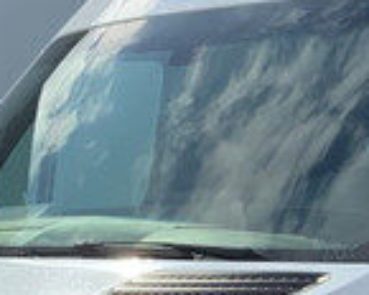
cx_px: 310
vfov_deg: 11.9
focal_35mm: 125
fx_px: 1365
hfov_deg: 15.3
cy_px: 402
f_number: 1.8
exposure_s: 1/2058
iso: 16
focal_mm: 3
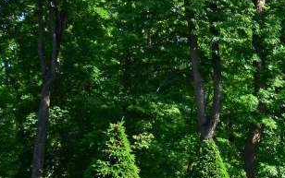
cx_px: 460
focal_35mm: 107
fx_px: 832
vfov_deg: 11.7
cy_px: 269
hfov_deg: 17.1
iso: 400
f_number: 6.3
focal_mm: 18
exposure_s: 1/640
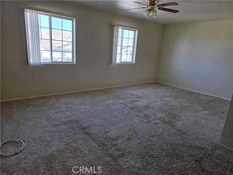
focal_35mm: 23
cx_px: 116
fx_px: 155
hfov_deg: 73.9
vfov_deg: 58.9
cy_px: 88
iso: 64
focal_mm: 6.3
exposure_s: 1/180
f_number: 1.7
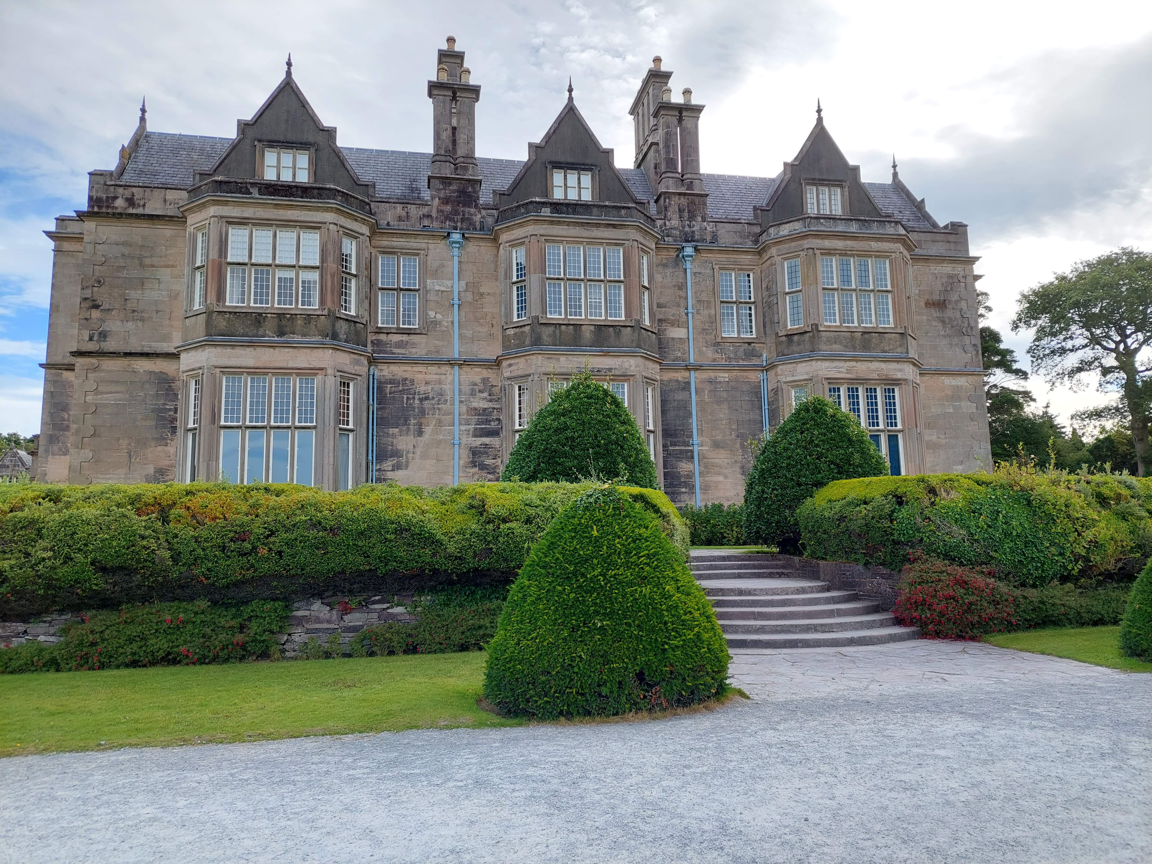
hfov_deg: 71.6
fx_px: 799
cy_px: 432
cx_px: 576
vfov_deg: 56.8
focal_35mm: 24
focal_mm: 5.23
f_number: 1.8
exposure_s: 1/551
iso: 40
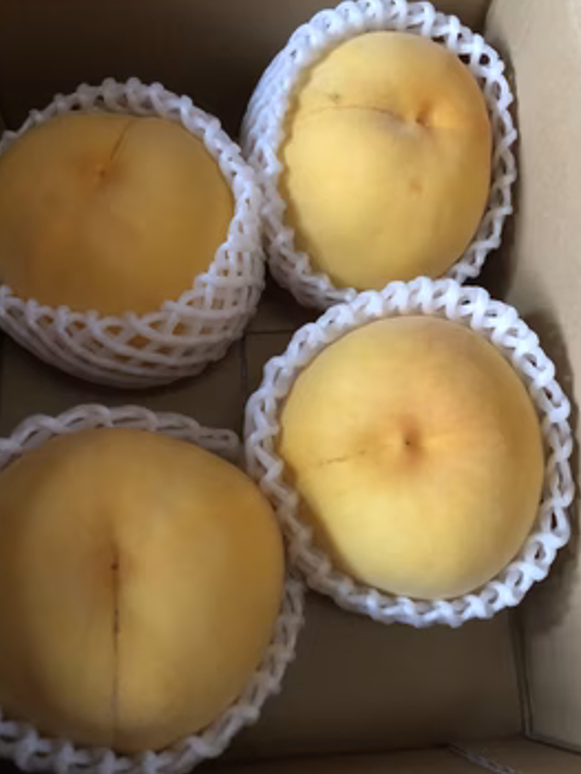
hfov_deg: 44.2
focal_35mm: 32
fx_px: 715
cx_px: 265
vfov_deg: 56.8
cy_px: 394
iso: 100
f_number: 1.8
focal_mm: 4
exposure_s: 1/4
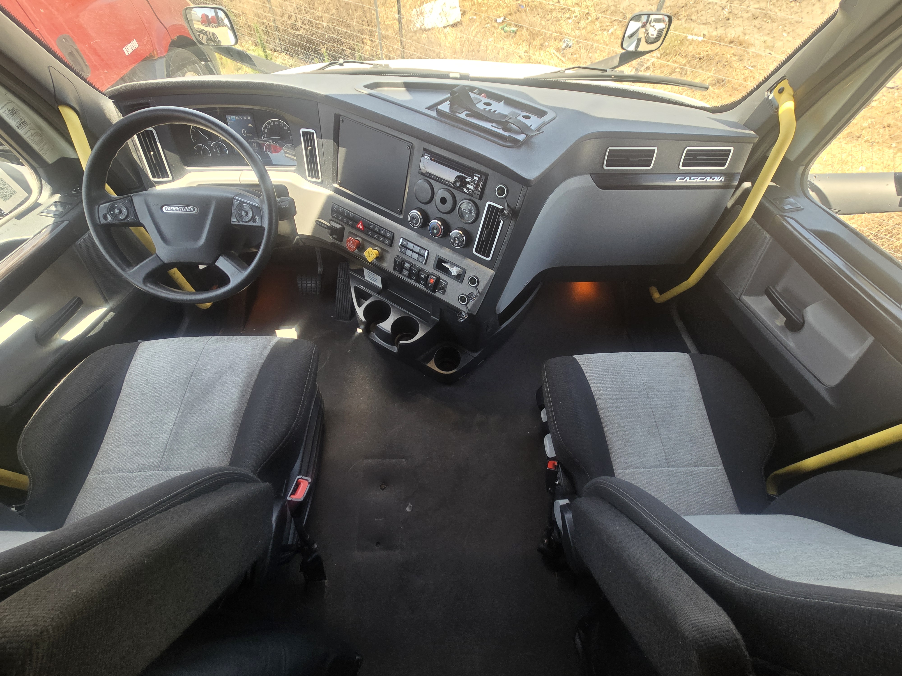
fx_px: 339
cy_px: 338
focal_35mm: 13
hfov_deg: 106.2
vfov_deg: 89.9
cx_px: 451
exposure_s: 1/120
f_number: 2.2
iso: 80
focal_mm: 2.2
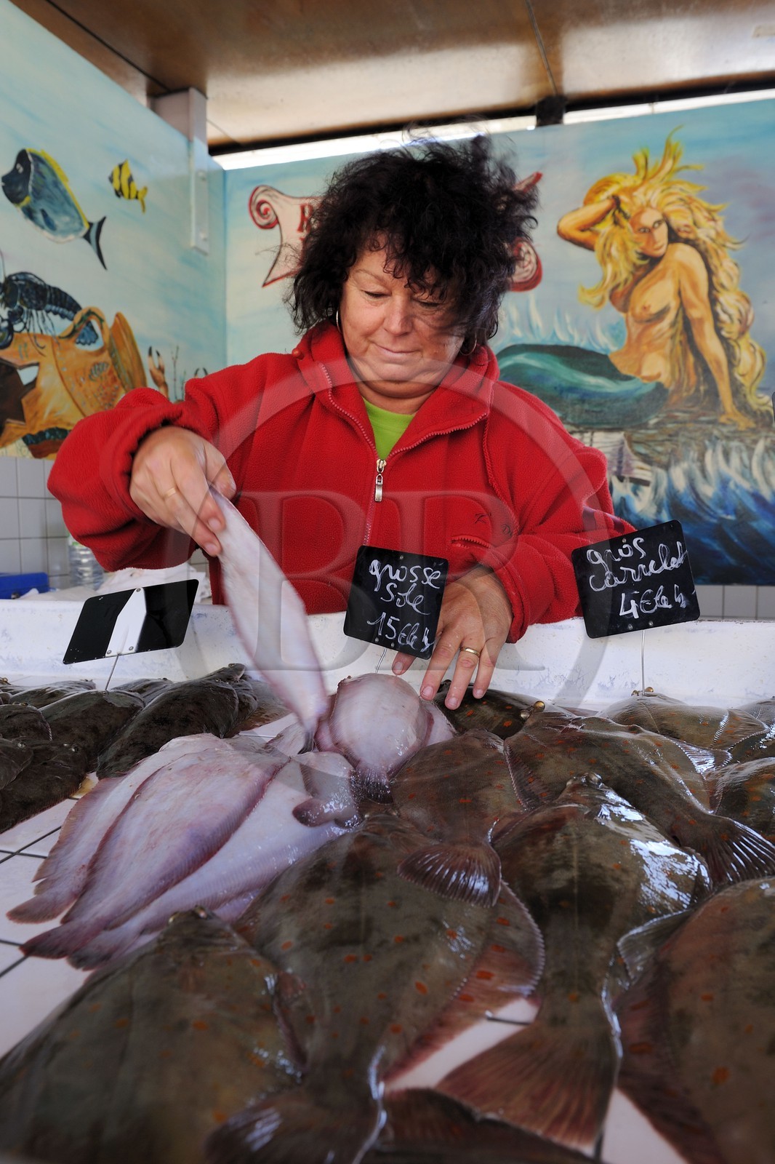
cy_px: 582
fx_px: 775
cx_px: 388
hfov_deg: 53.1
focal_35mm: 24
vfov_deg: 73.8
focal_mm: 24
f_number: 6.3
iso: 400
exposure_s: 1/80
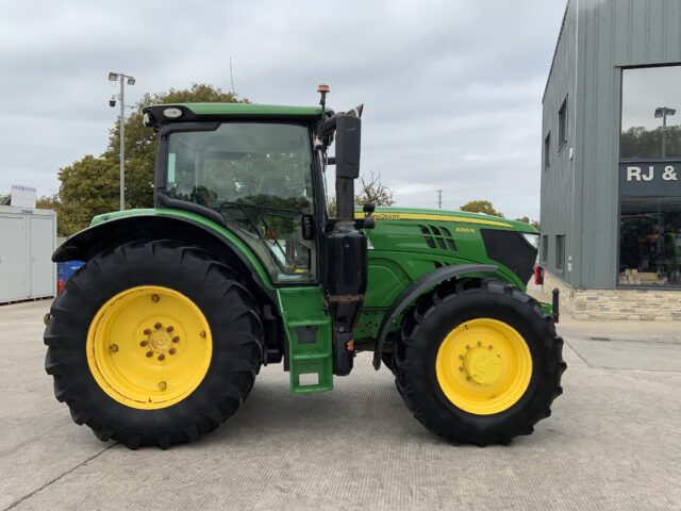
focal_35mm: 29
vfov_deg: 48.2
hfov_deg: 61.7
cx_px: 340
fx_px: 571
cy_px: 256
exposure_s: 1/792
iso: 16
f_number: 1.8
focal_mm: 3
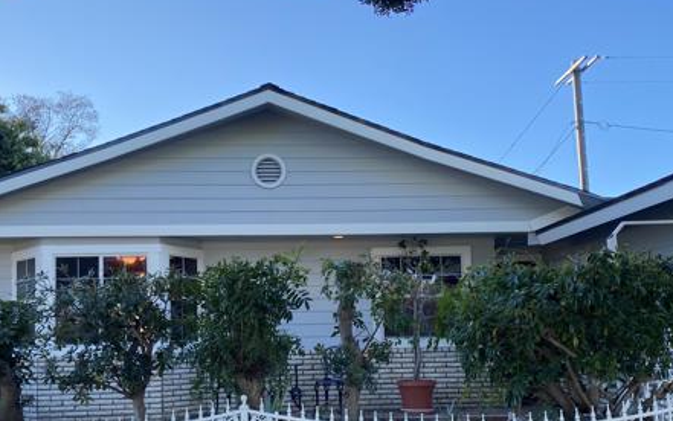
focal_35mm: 40
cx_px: 291
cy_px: 300
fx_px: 734
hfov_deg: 49.1
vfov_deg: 31.6
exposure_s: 1/742
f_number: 1.8
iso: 32
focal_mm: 4.25
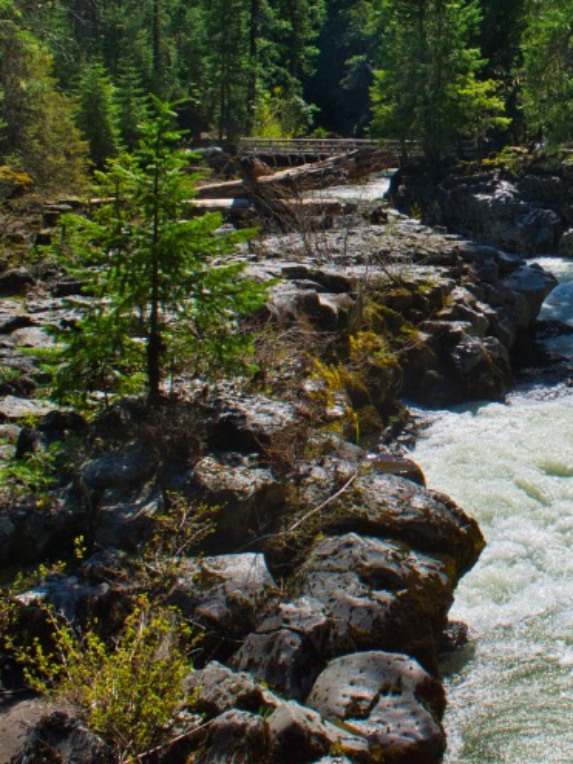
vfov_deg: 30.3
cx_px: 542
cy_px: 205
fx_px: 1391
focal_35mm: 63
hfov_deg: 22.6
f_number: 11
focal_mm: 18
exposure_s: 1/500
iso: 220
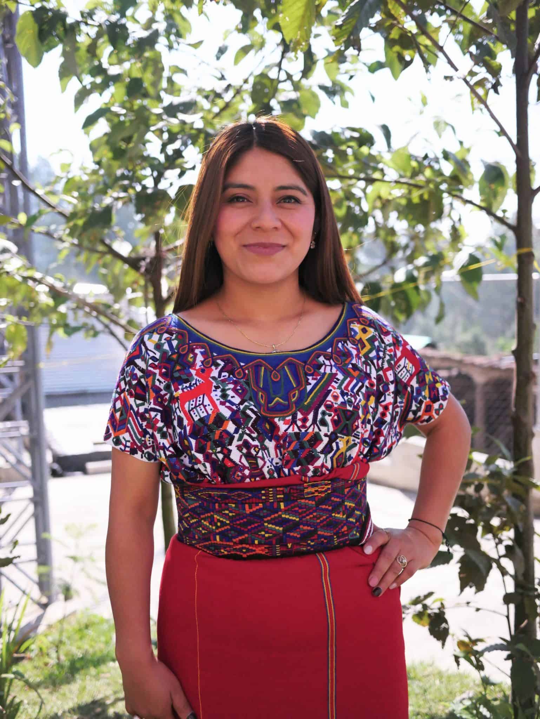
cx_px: 270
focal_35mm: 40
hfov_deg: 36.0
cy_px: 360
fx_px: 831
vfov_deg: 46.8
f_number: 2
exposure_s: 1/16000
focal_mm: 20
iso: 1600
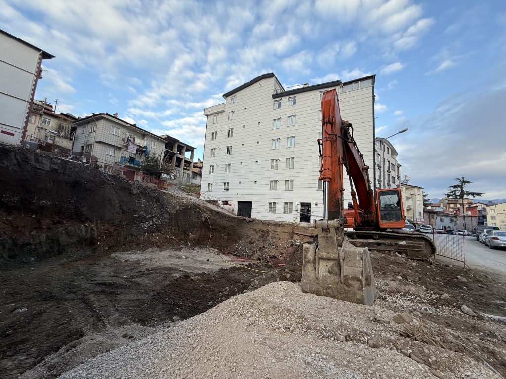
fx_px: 205
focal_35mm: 14
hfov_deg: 102.1
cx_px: 253
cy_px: 190
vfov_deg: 85.7
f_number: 2.2
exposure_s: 1/248
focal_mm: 2.22
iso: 50
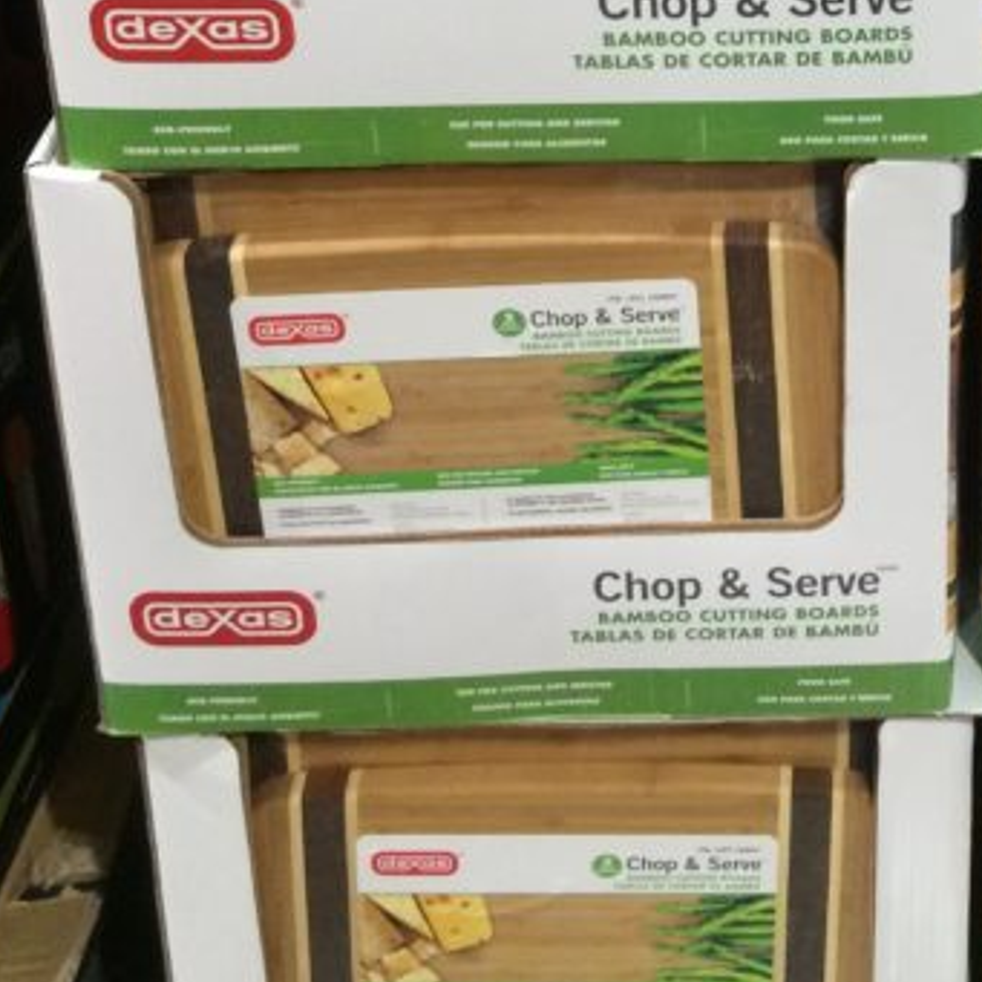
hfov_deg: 21.5
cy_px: -216
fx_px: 2471
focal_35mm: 77
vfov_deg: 20.9
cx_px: 1025
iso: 160
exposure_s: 1/30
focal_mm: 4.15
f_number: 2.2
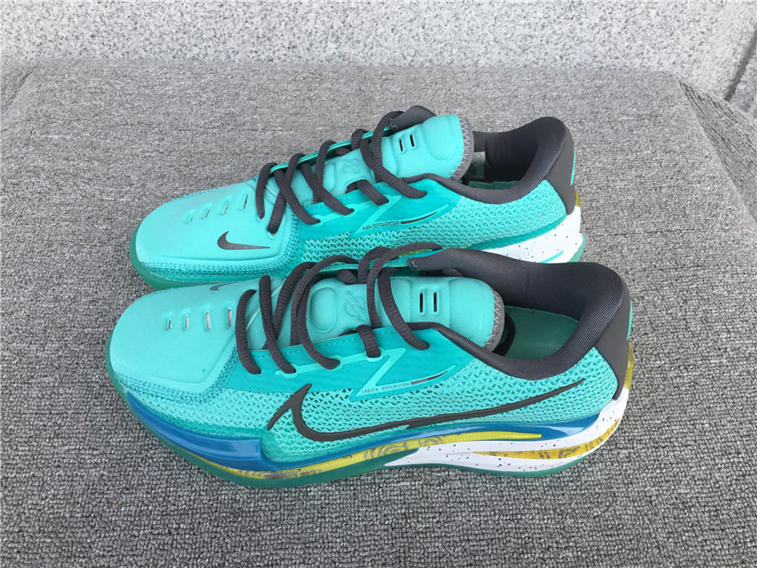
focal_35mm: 31
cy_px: 284
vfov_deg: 45.4
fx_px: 678
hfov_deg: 58.4
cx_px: 378
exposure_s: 1/235
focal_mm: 3.3
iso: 25
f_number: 2.4
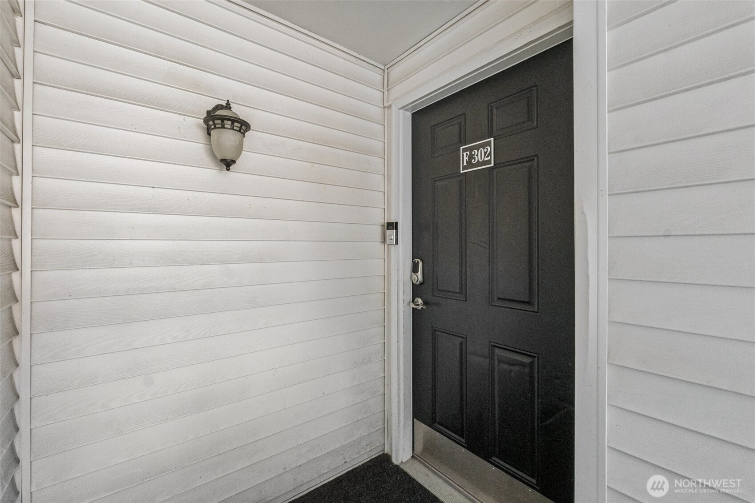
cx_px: 378
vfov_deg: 77.3
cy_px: 252
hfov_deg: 100.4
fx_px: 315
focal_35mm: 15
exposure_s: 1/30
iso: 2000
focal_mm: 10
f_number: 10
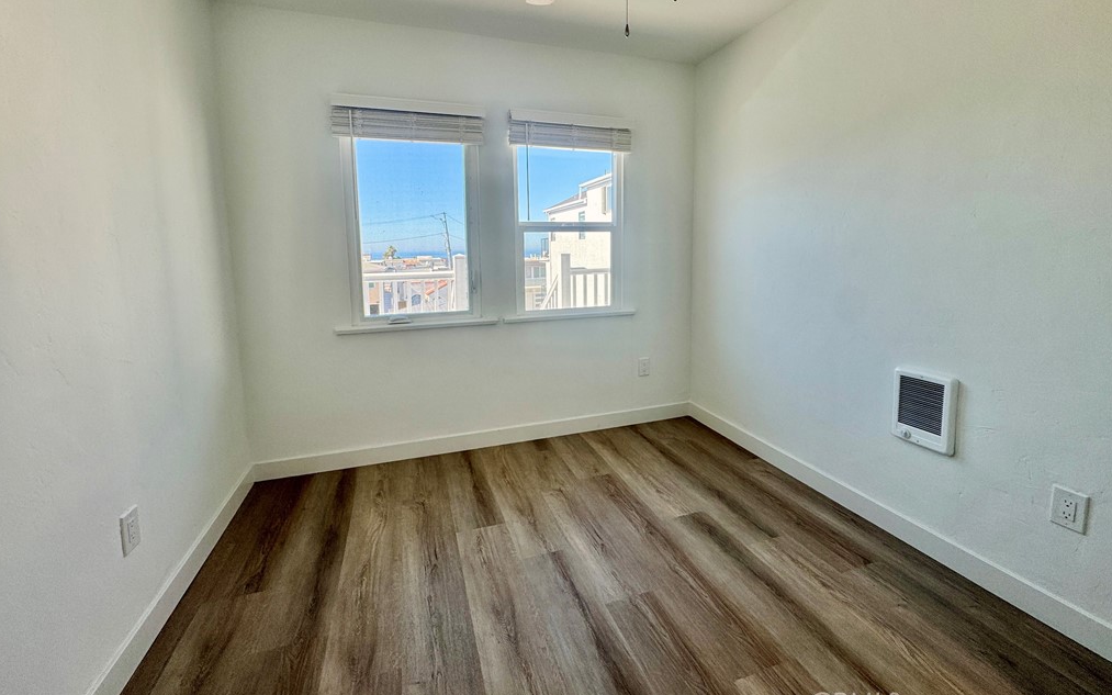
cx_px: 552
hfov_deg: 101.5
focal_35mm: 15
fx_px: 455
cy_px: 296
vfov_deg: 74.3
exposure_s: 1/244
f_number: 2.2
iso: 40
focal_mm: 2.22
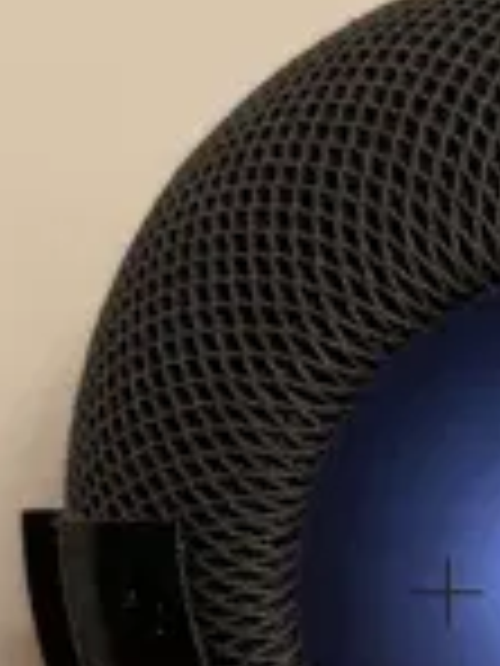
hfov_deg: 13.0
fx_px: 2118
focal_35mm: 110
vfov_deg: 17.7
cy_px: 533
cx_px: 673
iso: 80
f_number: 1.5
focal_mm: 5.7
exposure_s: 1/60
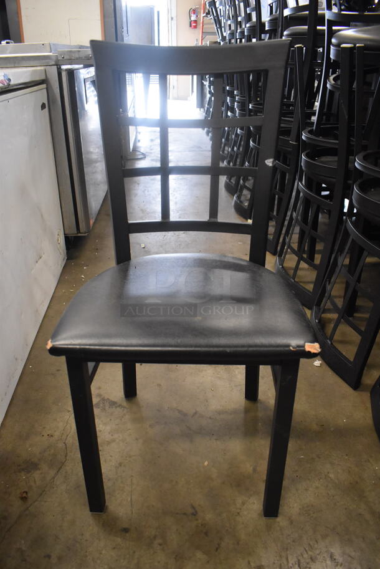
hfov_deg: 48.0
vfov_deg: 67.3
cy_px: 284
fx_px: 427
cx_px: 190
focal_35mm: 27
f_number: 3.5
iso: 3600
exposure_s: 1/125
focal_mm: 18
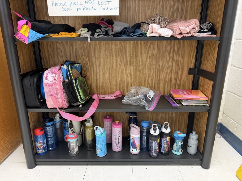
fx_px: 168
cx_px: 121
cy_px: 90
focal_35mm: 24
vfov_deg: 56.8
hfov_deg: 71.6
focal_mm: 6.76
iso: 200
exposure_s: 1/41
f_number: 1.78
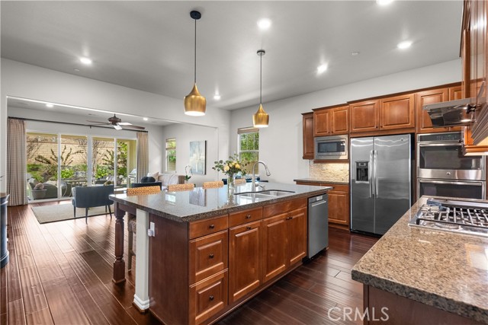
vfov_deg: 73.8
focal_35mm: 16
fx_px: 217
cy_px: 162
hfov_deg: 96.7
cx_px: 244
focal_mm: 16
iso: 2000
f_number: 8
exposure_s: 1/5
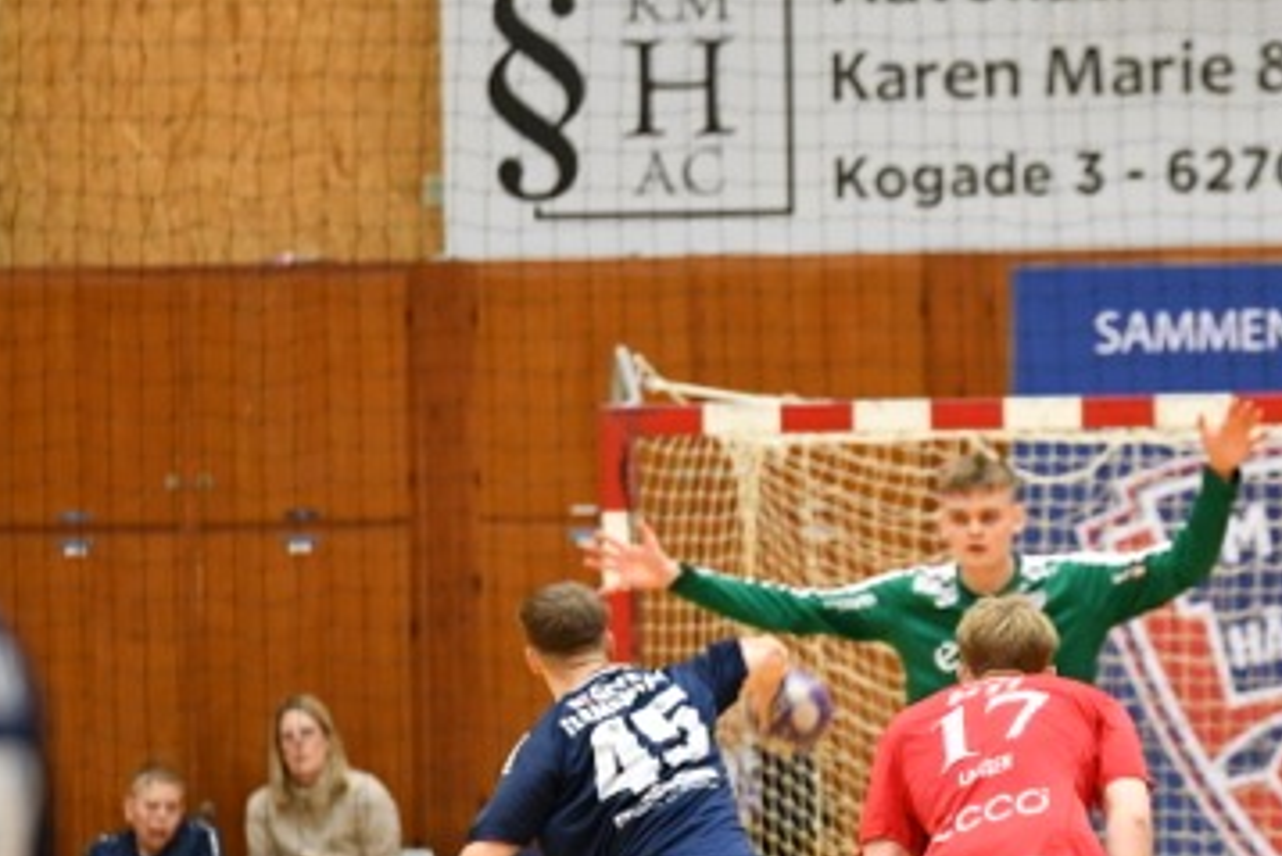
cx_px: 963
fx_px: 16244
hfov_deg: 4.5
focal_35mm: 456
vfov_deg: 3.0
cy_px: 732
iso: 3200
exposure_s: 1/500
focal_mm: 170
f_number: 2.8
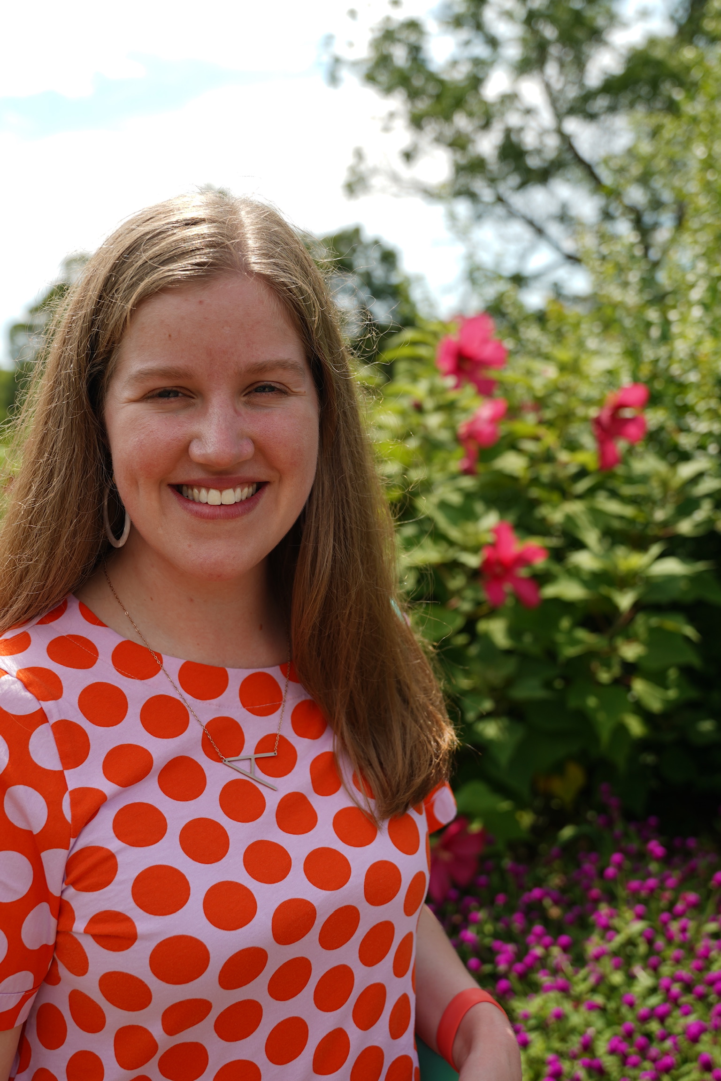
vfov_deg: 53.1
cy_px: 540
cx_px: 360
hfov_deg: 36.9
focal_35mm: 36
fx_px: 1081
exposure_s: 1/320
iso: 50
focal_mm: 24
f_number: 2.8
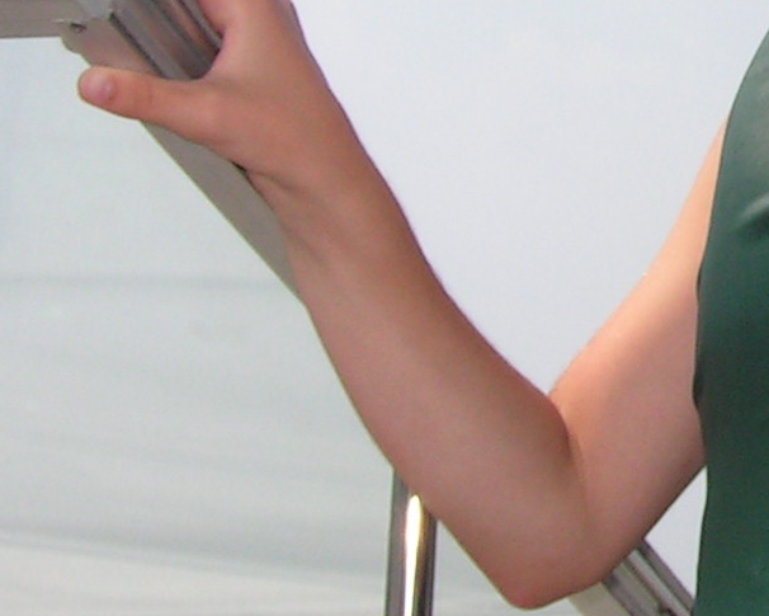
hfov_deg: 13.3
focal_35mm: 139
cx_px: 1063
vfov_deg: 11.0
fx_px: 3164
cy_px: -10
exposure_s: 1/800
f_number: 4
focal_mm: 6.3
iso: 50
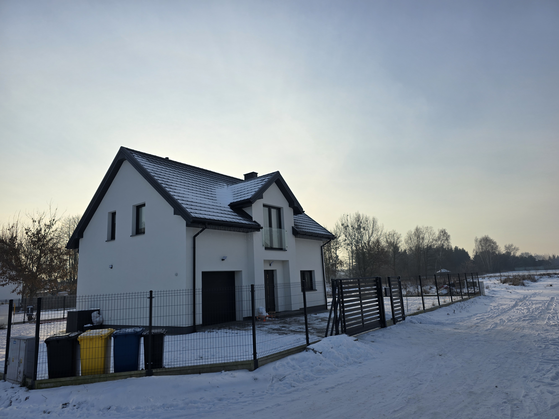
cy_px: 210
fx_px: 371
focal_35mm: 23
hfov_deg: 73.9
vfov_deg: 58.9
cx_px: 280
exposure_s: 1/924
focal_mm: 6.3
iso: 12
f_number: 1.7
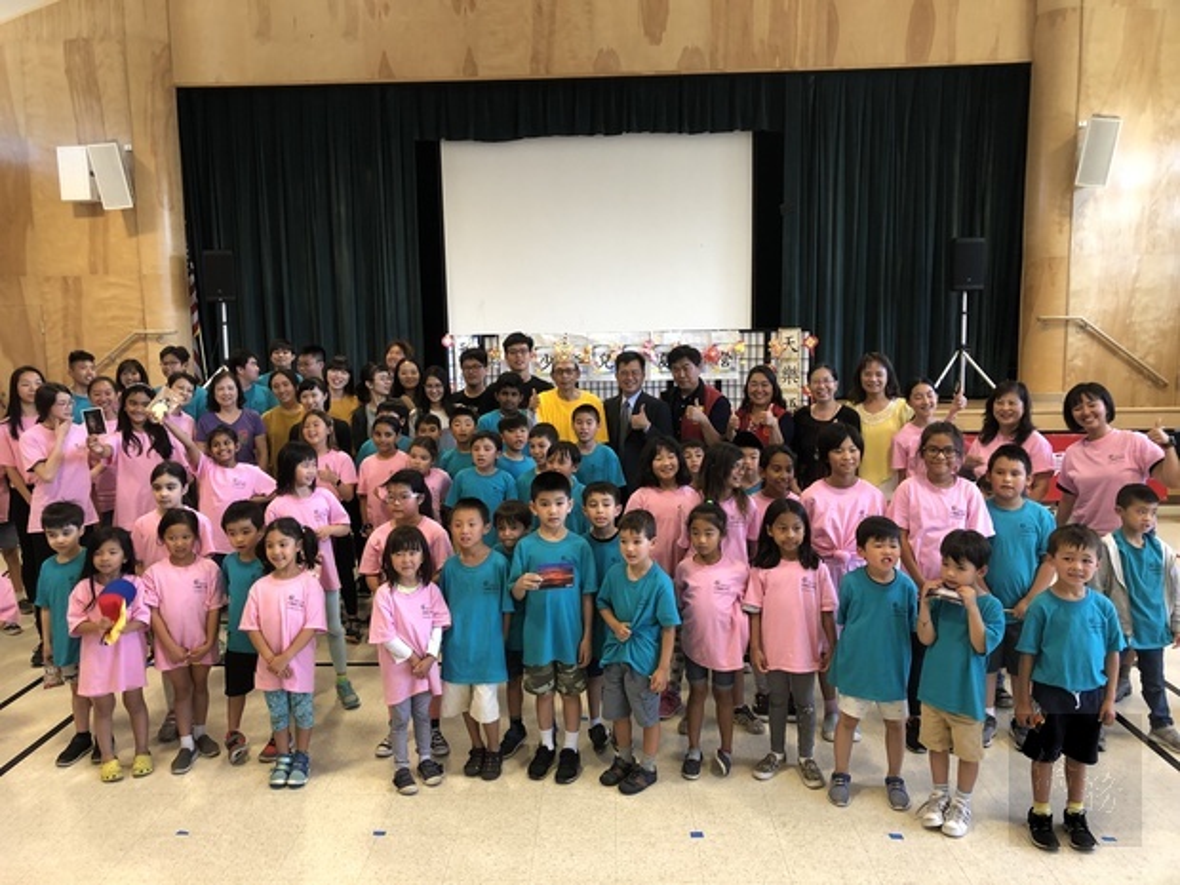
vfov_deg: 49.7
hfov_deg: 63.4
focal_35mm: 28
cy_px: 442
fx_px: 954
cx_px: 590
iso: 40
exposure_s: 1/20
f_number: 1.8
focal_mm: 3.99
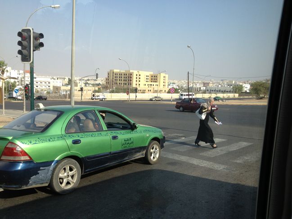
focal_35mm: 35
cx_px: 146
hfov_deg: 52.6
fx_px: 295
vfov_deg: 40.7
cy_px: 110
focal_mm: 4.28
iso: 50
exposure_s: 1/1004
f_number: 2.4
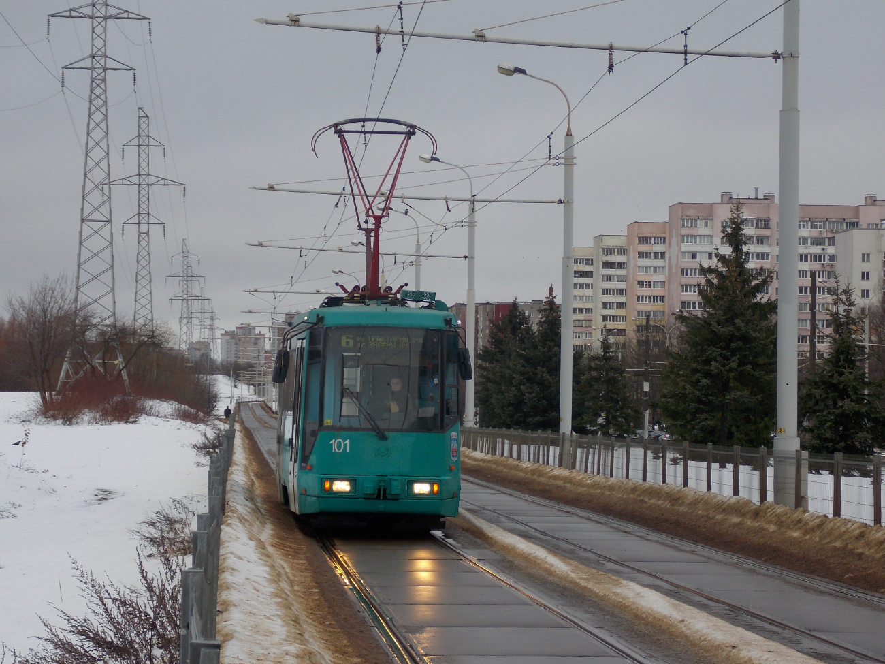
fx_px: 3017
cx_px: 442
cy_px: 332
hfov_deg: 16.7
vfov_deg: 12.6
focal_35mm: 118
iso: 80
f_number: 4.8
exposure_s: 1/100
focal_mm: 20.9
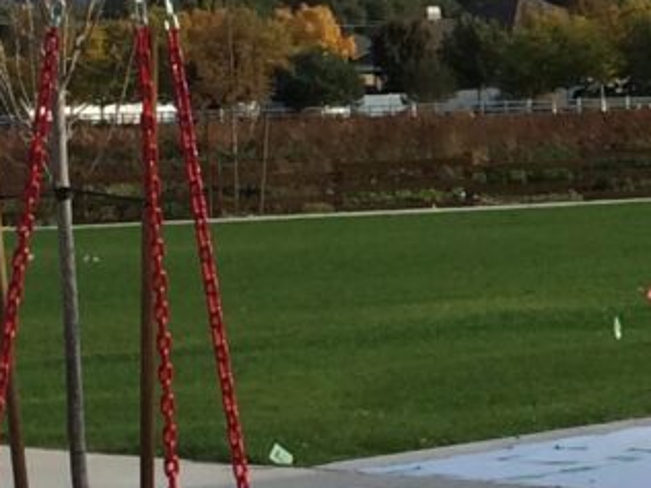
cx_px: 1376
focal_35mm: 188
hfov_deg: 9.7
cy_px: 159
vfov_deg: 7.9
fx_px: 3536
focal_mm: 4.15
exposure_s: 1/1709
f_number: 2.2
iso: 32
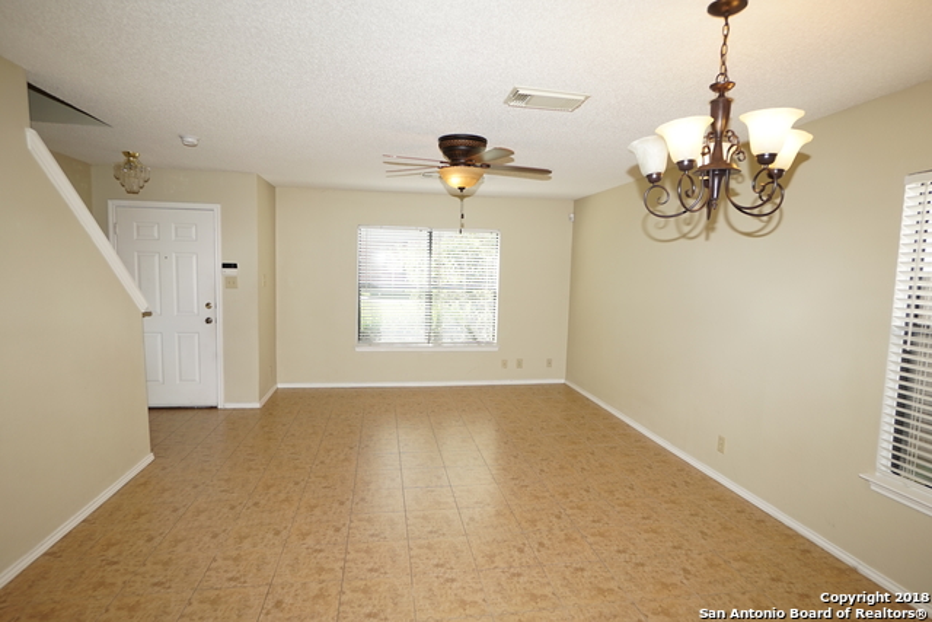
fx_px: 466
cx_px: 466
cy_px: 311
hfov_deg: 90.0
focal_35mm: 18
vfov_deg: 67.4
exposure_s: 1/60
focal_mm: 12
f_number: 4.5
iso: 100
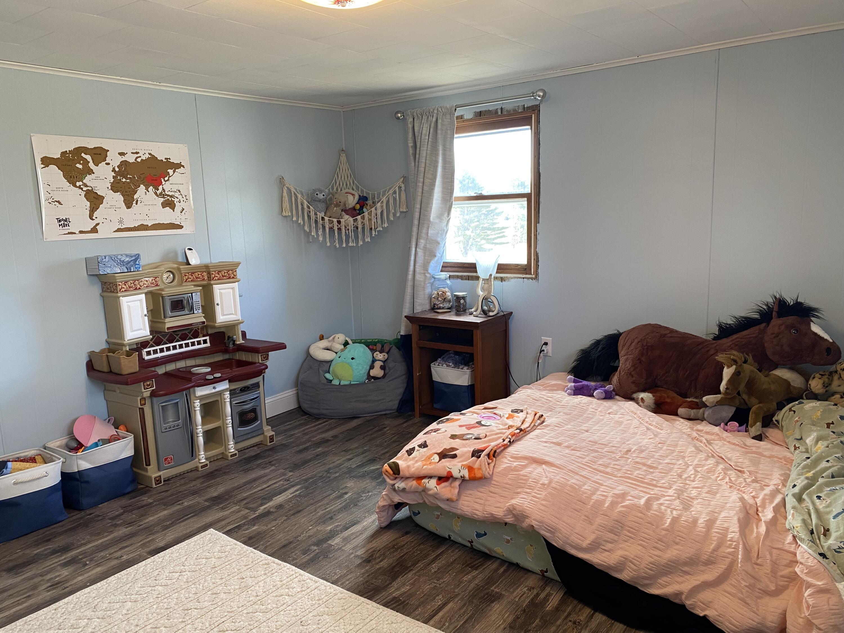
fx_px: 634
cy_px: 316
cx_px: 422
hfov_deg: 67.3
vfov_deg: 53.1
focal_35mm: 26
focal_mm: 4.25
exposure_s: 1/60
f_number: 1.8
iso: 100
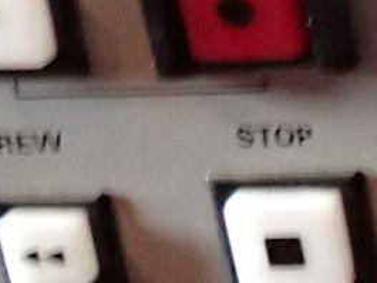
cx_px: 1128
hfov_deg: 8.9
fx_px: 1972
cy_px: 215
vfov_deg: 8.2
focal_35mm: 181
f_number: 2
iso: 800
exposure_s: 1/25
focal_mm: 4.5
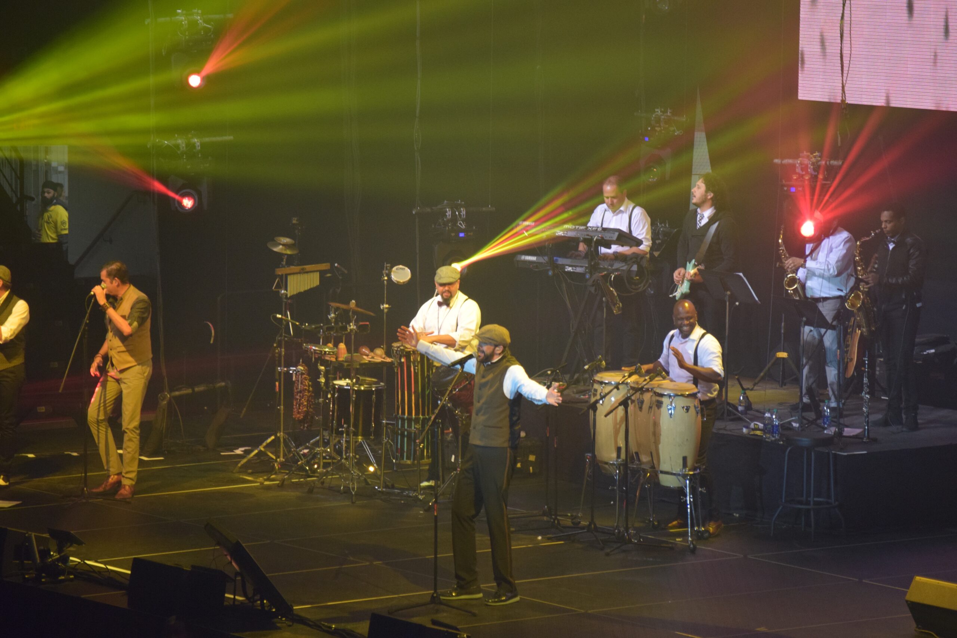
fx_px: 4785
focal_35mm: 180
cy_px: 319
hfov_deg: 11.4
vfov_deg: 7.6
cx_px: 478
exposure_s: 1/125
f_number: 5
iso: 1600
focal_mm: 120
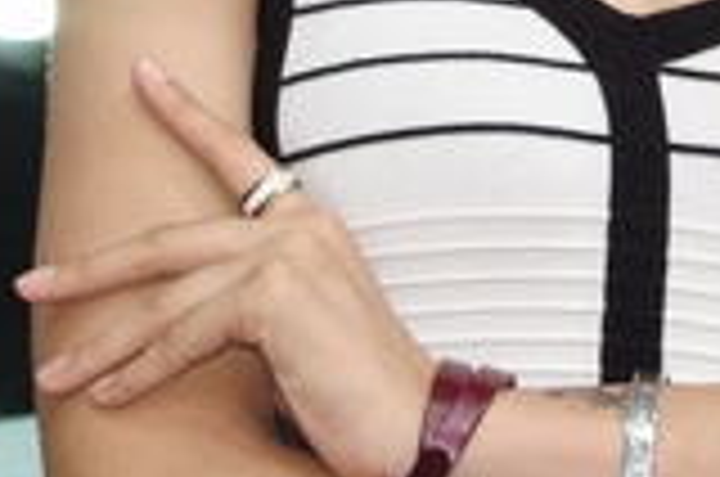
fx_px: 7166
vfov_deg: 3.8
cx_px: 554
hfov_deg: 5.7
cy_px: -310
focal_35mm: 359
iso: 800
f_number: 8
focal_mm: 55
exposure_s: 1/100
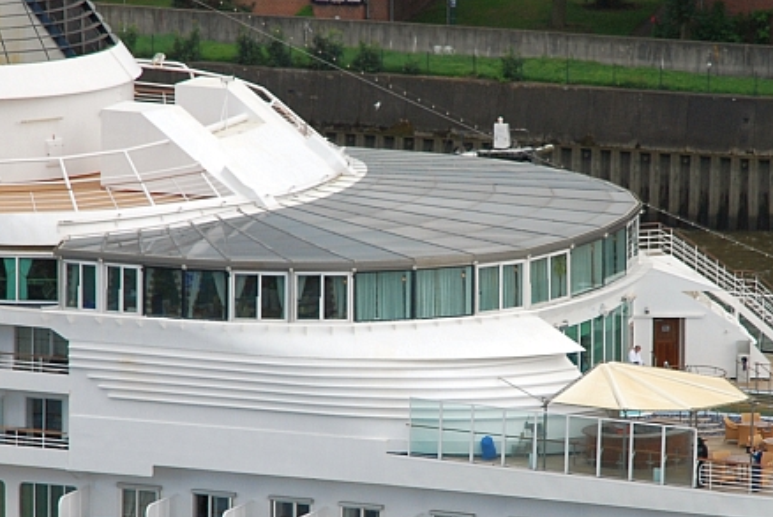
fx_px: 10170
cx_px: 436
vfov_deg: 2.9
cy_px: 320
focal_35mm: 473
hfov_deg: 4.4
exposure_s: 1/200
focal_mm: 135
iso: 200
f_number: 10
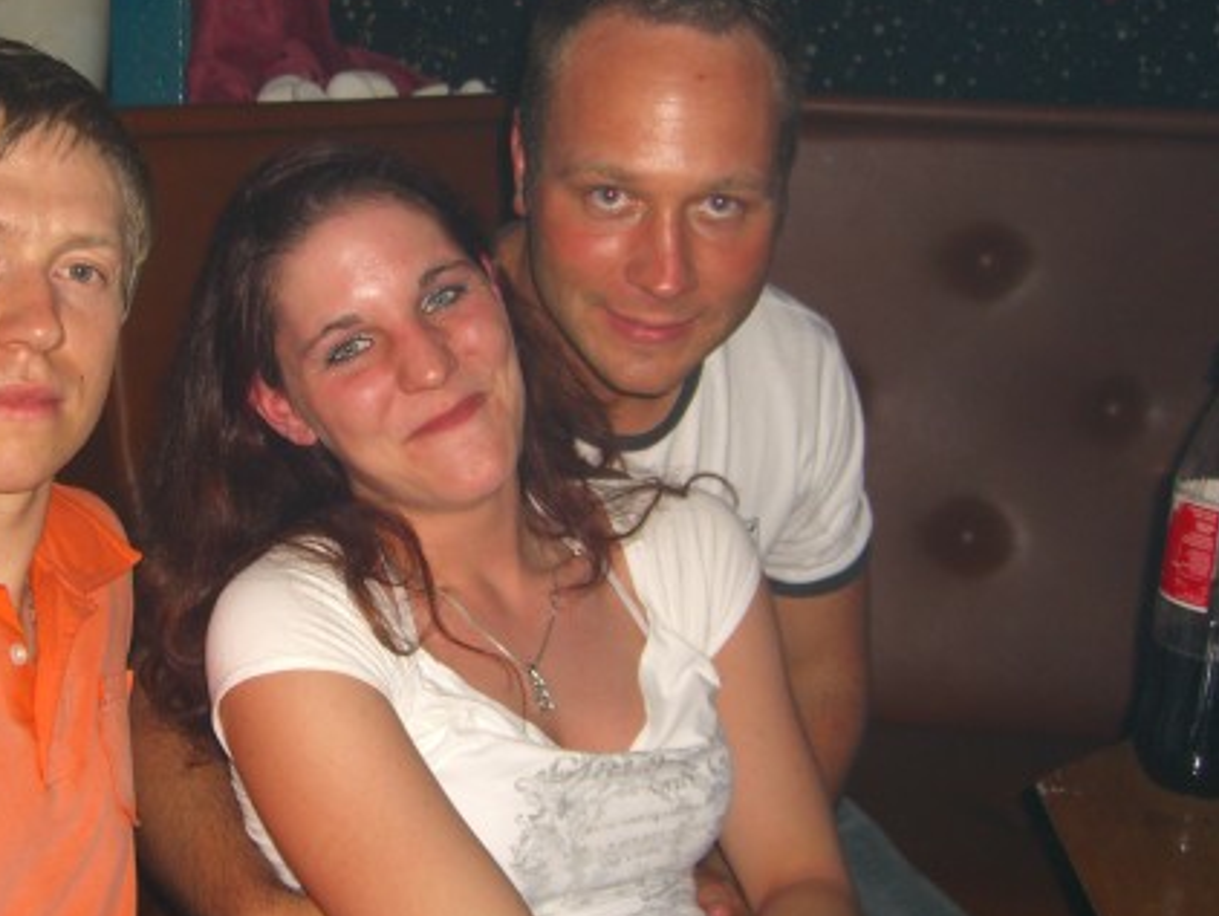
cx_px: 364
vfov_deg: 27.1
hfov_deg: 35.0
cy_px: 425
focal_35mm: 54
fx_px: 1903
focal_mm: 7.9
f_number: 2.8
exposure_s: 1/60
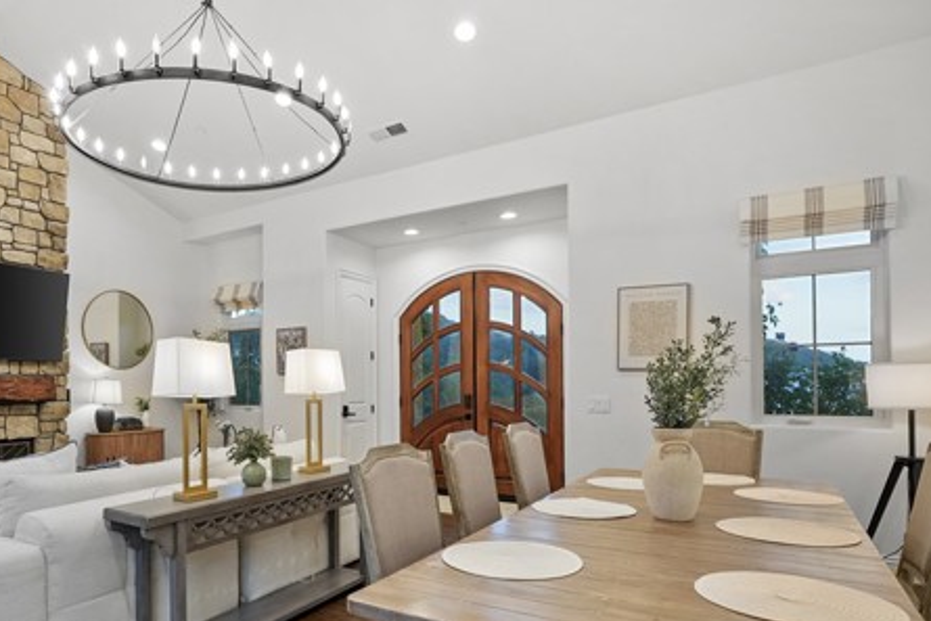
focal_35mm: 24
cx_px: 343
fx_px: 614
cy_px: 380
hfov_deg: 73.0
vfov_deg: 53.2
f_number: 4
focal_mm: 16.5
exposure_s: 1/15
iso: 640
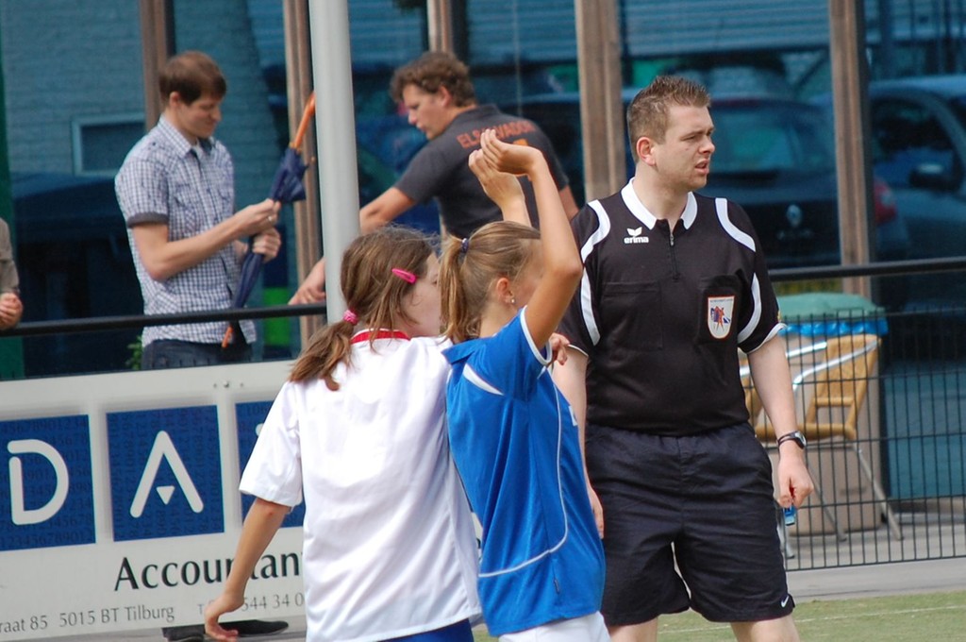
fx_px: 7638
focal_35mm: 285
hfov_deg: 7.2
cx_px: 483
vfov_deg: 4.8
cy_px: 321
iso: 400
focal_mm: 190
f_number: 5.6
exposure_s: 1/800
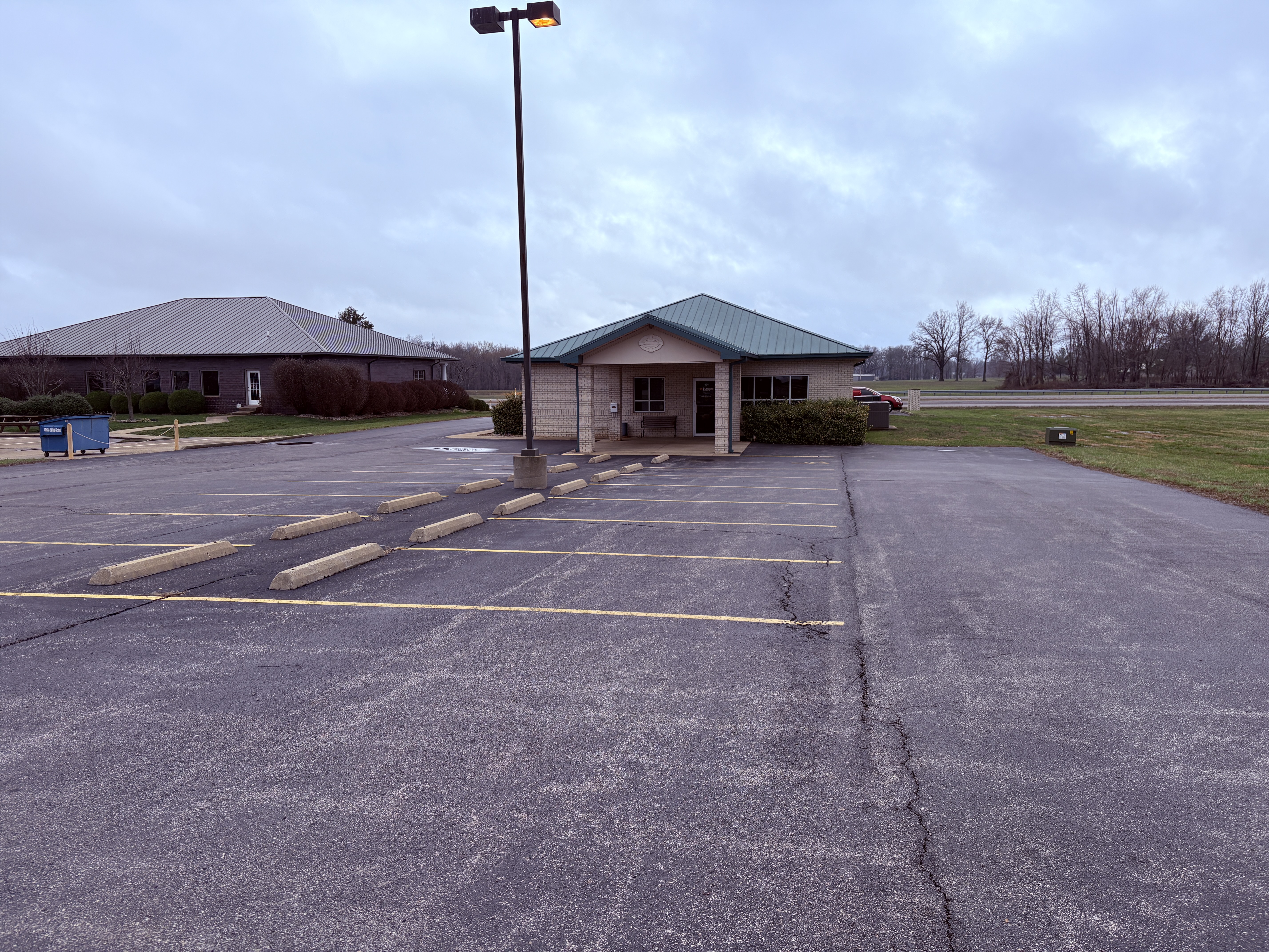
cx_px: 634
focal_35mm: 26
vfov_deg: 53.1
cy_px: 476
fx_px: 953
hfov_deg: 67.3
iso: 50
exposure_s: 1/4950
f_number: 1.6
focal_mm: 5.96
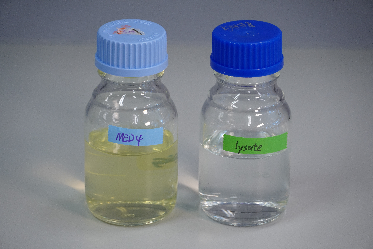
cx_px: 186
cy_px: 124
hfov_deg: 13.0
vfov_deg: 8.7
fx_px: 1632
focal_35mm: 158
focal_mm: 105
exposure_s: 1/50
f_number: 5.6
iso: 500
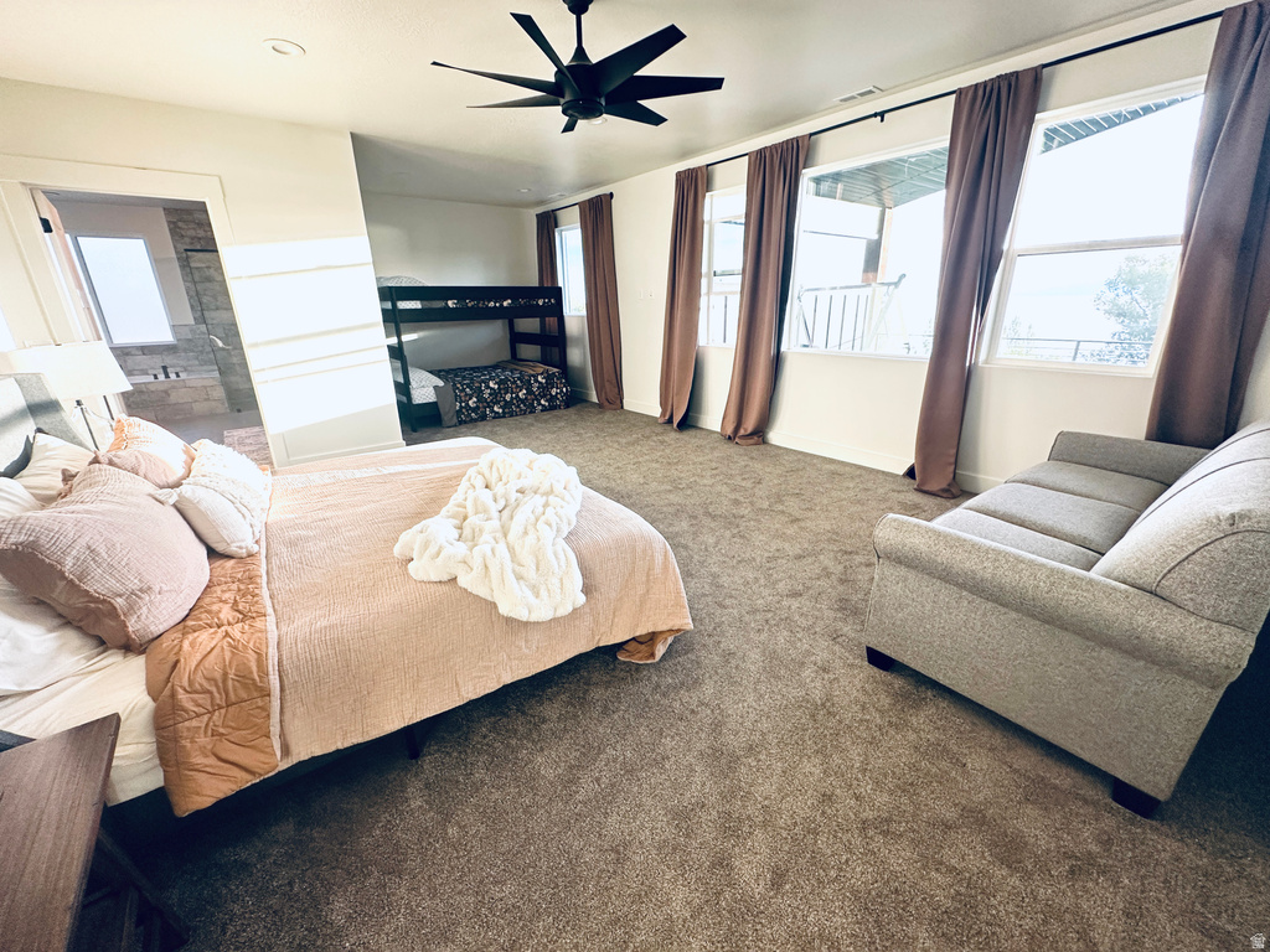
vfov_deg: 85.7
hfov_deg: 102.1
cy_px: 476
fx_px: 514
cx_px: 635
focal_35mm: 14
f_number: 2.2
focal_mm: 2.22
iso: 125
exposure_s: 1/99
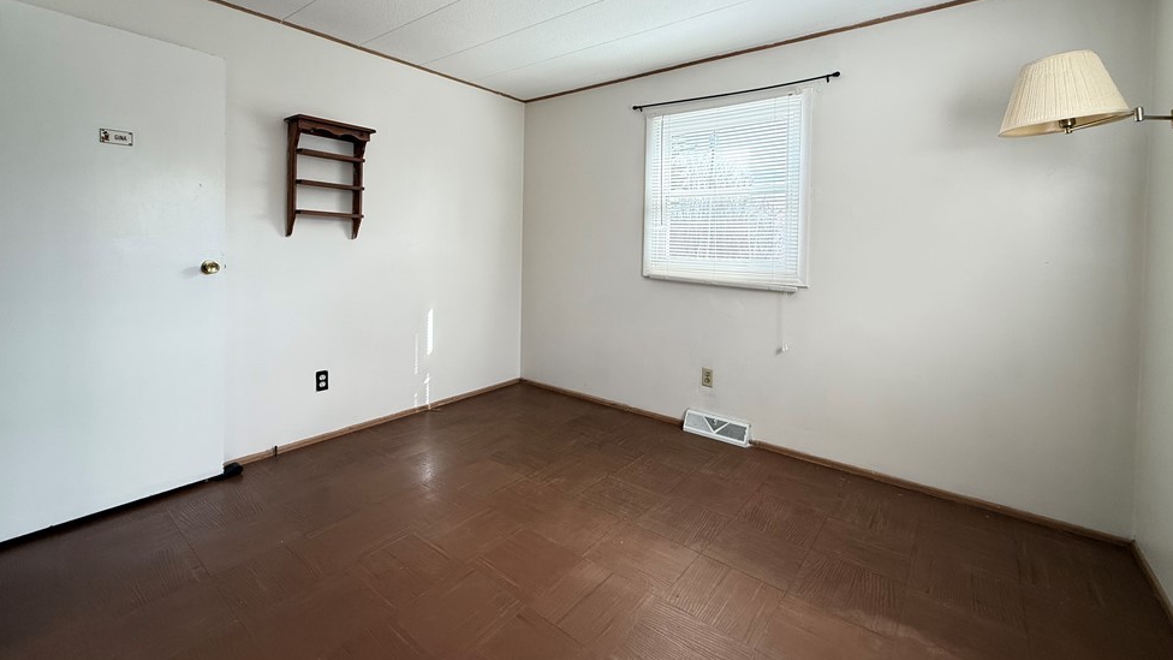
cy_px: 251
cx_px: 573
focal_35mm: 16
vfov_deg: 66.2
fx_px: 498
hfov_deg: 99.4
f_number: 2.2
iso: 125
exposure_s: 1/120
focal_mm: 2.22
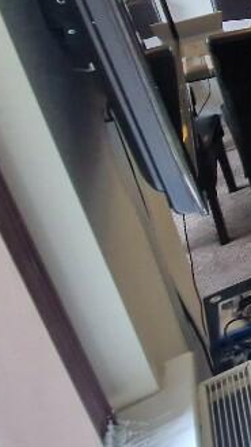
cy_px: 35
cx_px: 635
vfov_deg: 42.2
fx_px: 522
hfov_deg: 14.2
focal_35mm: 44
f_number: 2.2
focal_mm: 2.2
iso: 160
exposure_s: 1/50
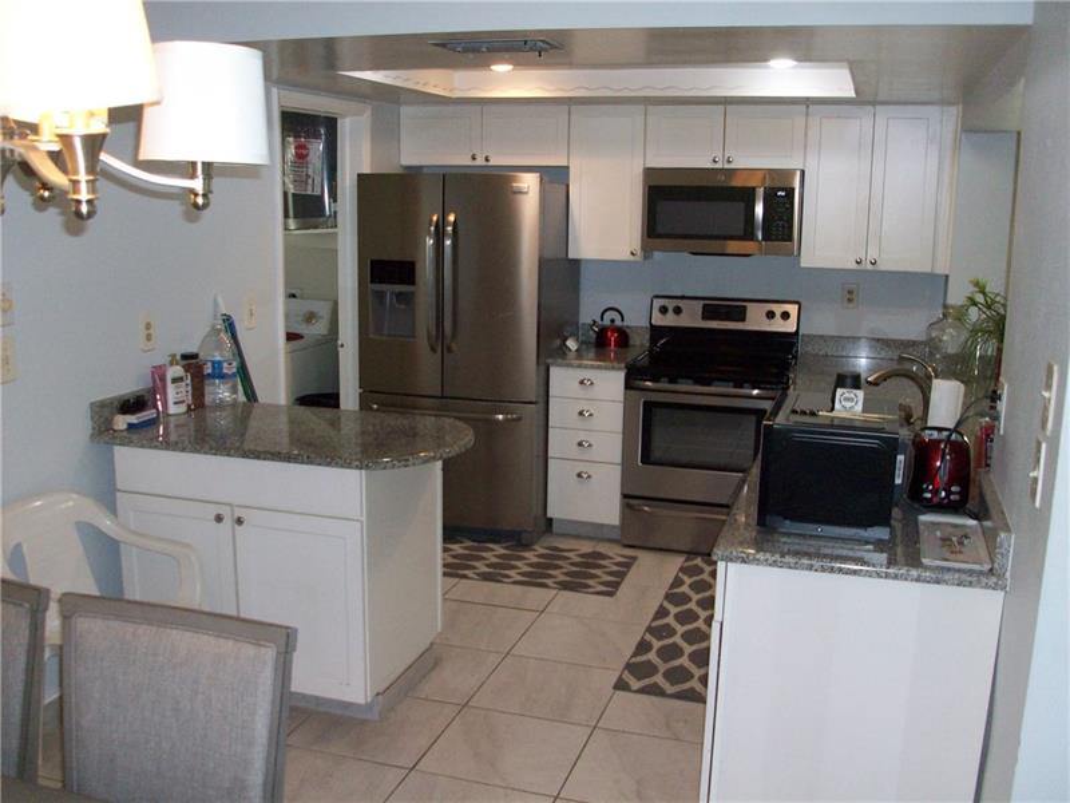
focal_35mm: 34
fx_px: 1051
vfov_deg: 41.8
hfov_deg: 54.0
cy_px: 402
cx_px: 535
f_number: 2.8
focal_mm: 5.7
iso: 160
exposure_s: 1/60
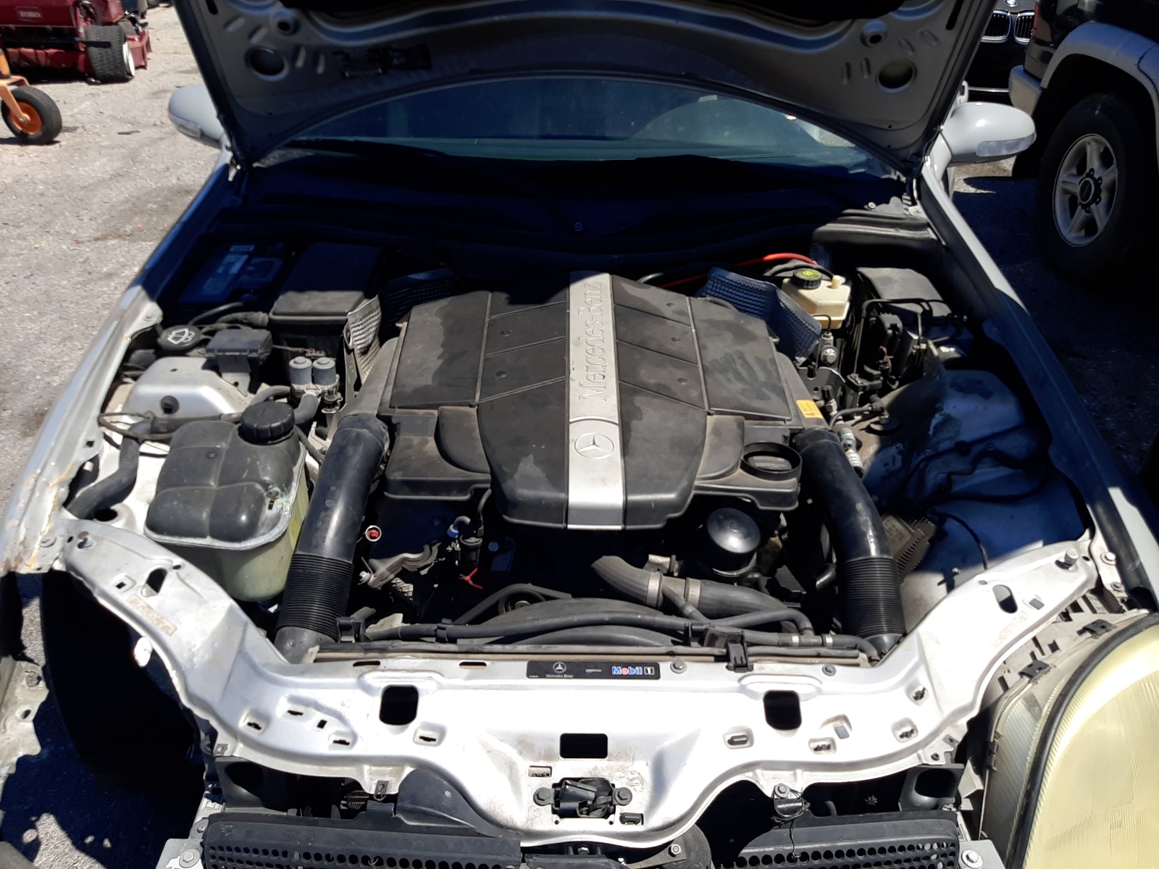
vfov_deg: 53.1
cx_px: 580
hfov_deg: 67.3
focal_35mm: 26
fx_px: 871
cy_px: 434
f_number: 1.7
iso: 40
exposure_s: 1/3333
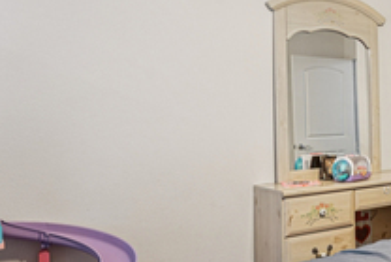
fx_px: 467
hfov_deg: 31.9
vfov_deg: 31.2
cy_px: 105
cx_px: 532
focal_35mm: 43
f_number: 8
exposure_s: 1/5
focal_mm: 14
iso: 320
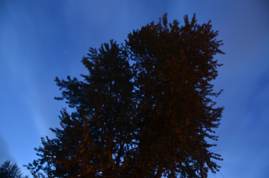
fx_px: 201
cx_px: 134
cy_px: 89
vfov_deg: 47.7
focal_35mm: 27
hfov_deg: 67.5
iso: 400
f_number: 5
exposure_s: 30
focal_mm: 18
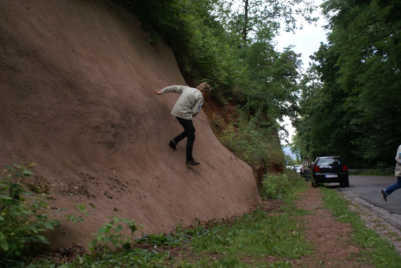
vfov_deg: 29.9
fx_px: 502
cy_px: 134
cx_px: 200
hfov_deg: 43.6
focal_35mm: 45
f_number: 5
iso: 125
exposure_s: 1/125
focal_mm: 30
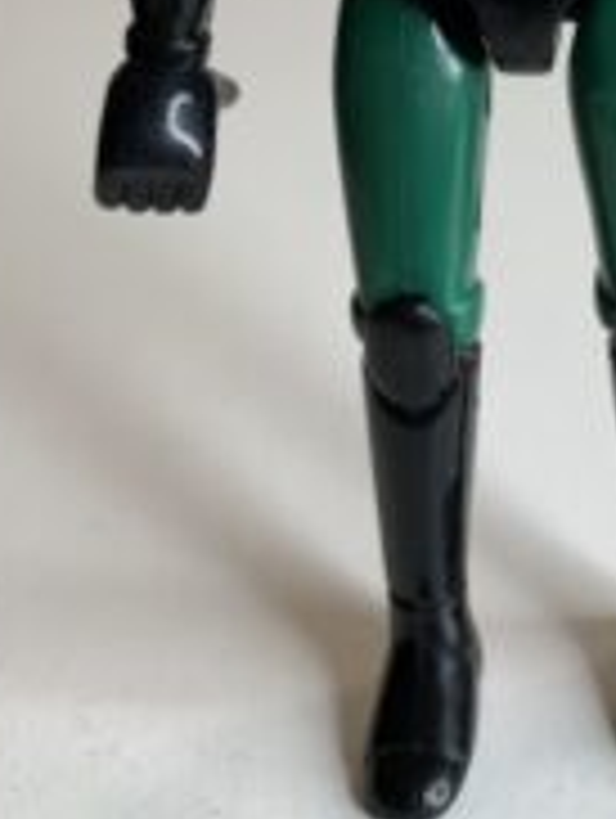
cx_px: 535
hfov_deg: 25.1
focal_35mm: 57
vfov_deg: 31.2
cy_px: 0
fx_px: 1349
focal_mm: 4.25
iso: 25
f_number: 1.8
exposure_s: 1/138
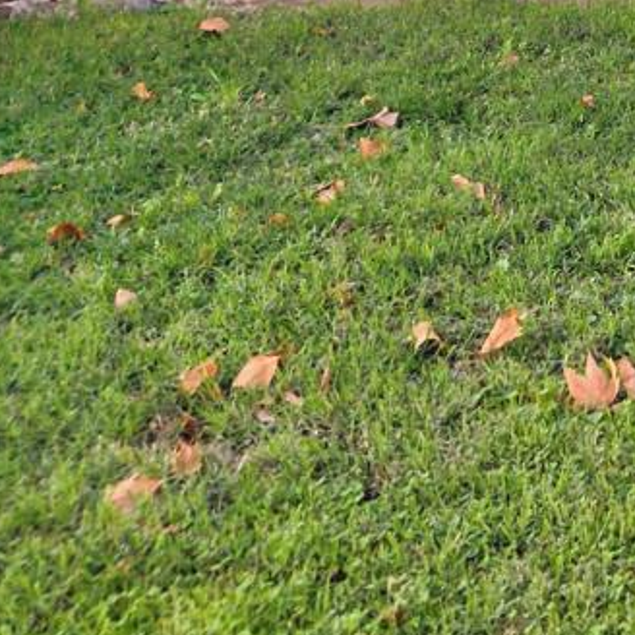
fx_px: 1930
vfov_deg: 16.7
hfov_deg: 15.2
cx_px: 1256
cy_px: -369
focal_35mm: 93
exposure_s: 1/120
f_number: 1.8
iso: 50
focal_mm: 6.4
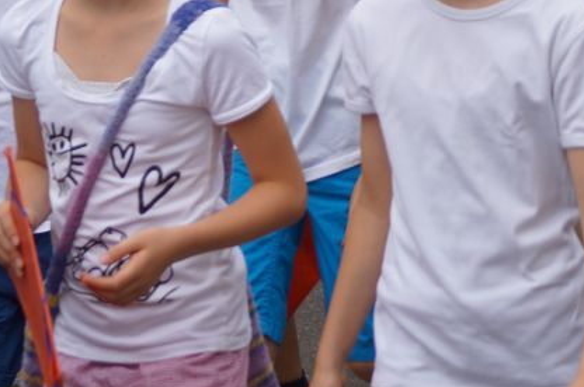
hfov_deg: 10.1
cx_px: 219
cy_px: -85
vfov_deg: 6.7
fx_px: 3292
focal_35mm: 203
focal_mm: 55
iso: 100
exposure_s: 1/320
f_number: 4.5
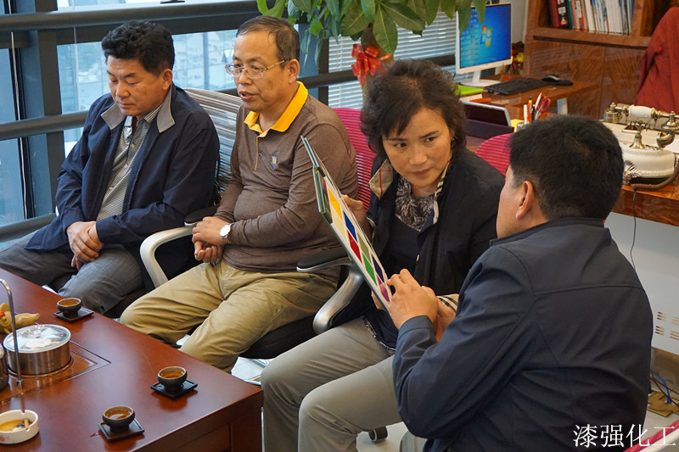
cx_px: 340
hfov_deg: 41.1
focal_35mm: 48
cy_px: 226
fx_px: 905
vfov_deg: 28.1
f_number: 5
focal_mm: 32
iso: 3200
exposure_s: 1/160
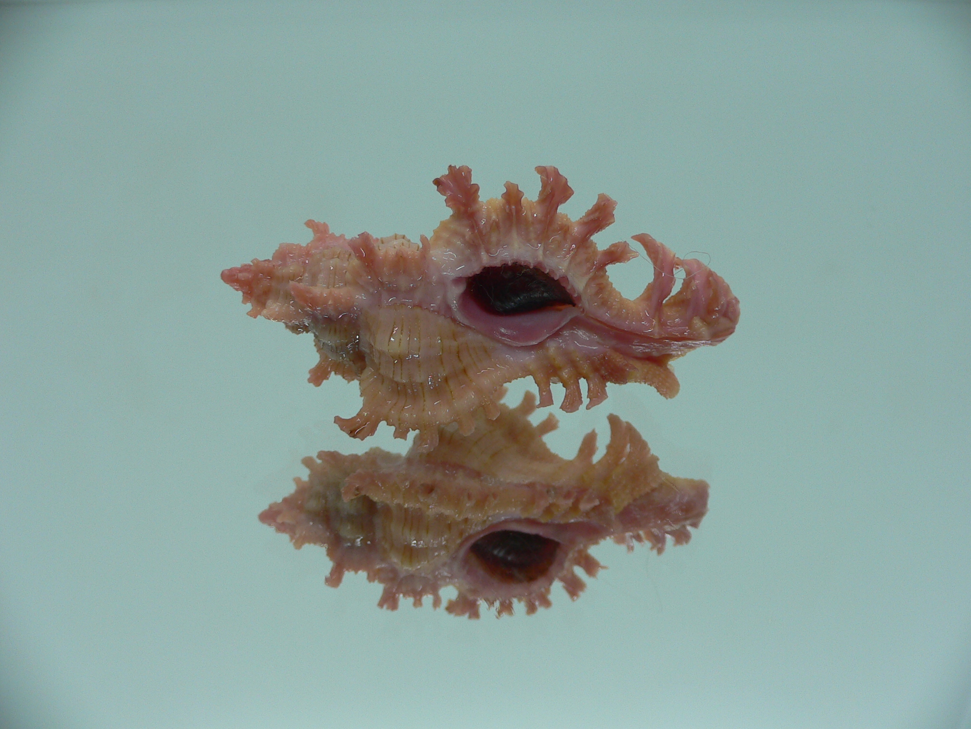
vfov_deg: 40.7
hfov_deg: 52.6
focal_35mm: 35
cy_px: 364
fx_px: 982
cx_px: 486
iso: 80
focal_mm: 4.6
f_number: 2.8
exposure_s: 1/60
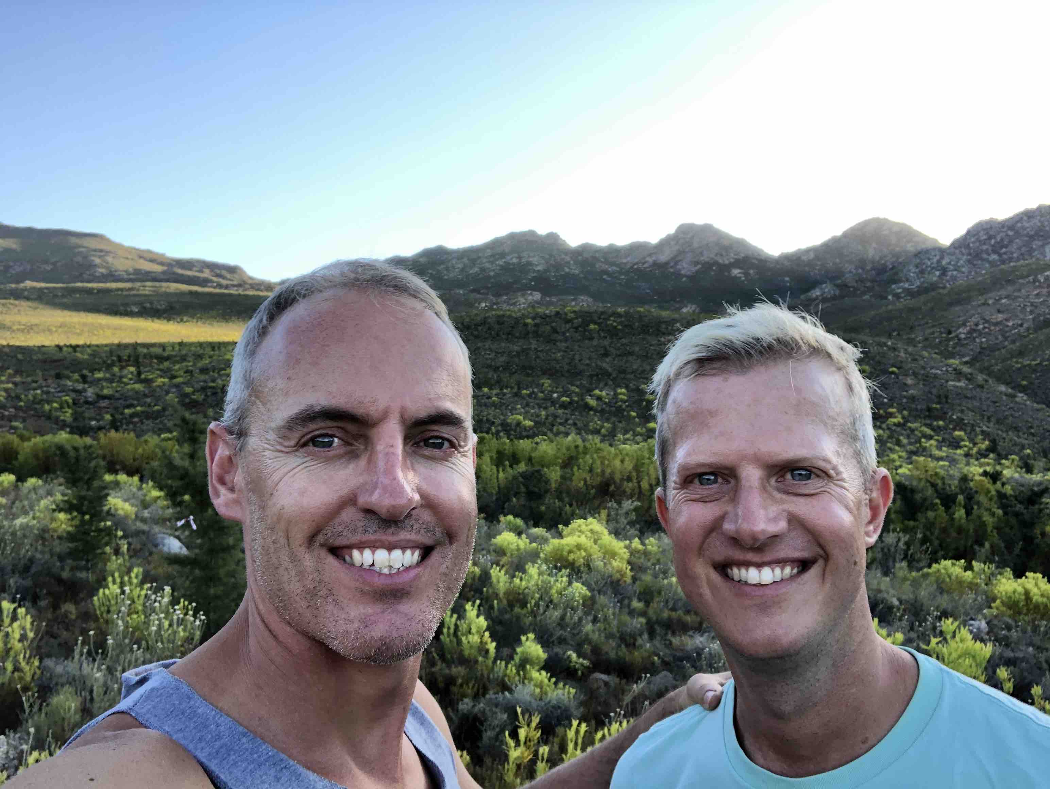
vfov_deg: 44.2
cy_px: 394
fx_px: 971
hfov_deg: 56.8
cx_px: 525
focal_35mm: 32
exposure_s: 1/120
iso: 40
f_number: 2.2
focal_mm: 2.87
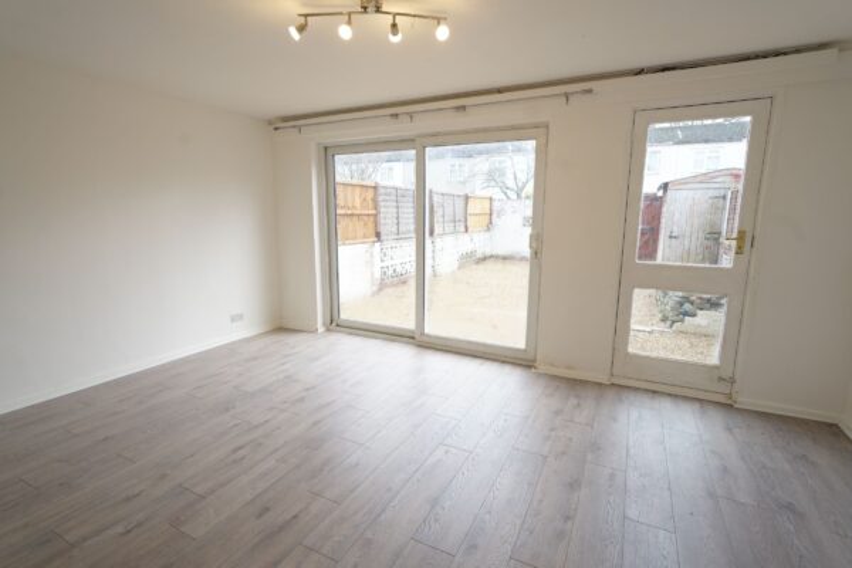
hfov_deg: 93.3
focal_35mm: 17
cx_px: 426
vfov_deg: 70.4
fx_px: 402
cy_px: 284
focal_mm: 17
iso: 400
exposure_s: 1/80
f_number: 5
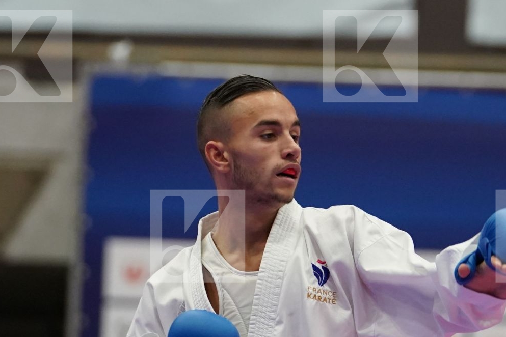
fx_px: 6268
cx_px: 370
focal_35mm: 446
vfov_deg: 3.1
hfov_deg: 4.6
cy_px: 236
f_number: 2.8
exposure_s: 1/1000
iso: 3200
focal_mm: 164
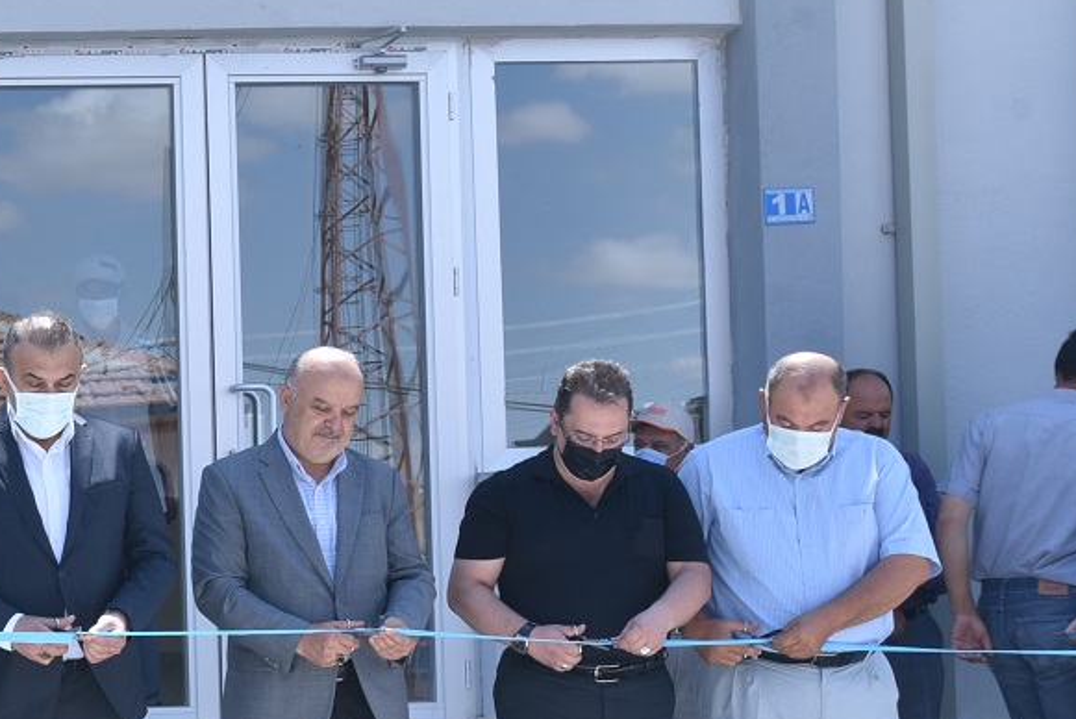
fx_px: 2392
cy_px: 518
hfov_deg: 23.1
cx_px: -239
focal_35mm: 80
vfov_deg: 17.0
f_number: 8
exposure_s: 1/160
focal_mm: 31
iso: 100
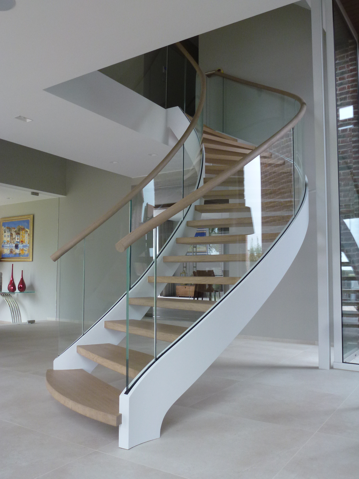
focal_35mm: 30
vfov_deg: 60.0
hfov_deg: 46.8
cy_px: 240
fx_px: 415
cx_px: 180
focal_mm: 5.4
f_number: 3.5
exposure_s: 1/60
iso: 200
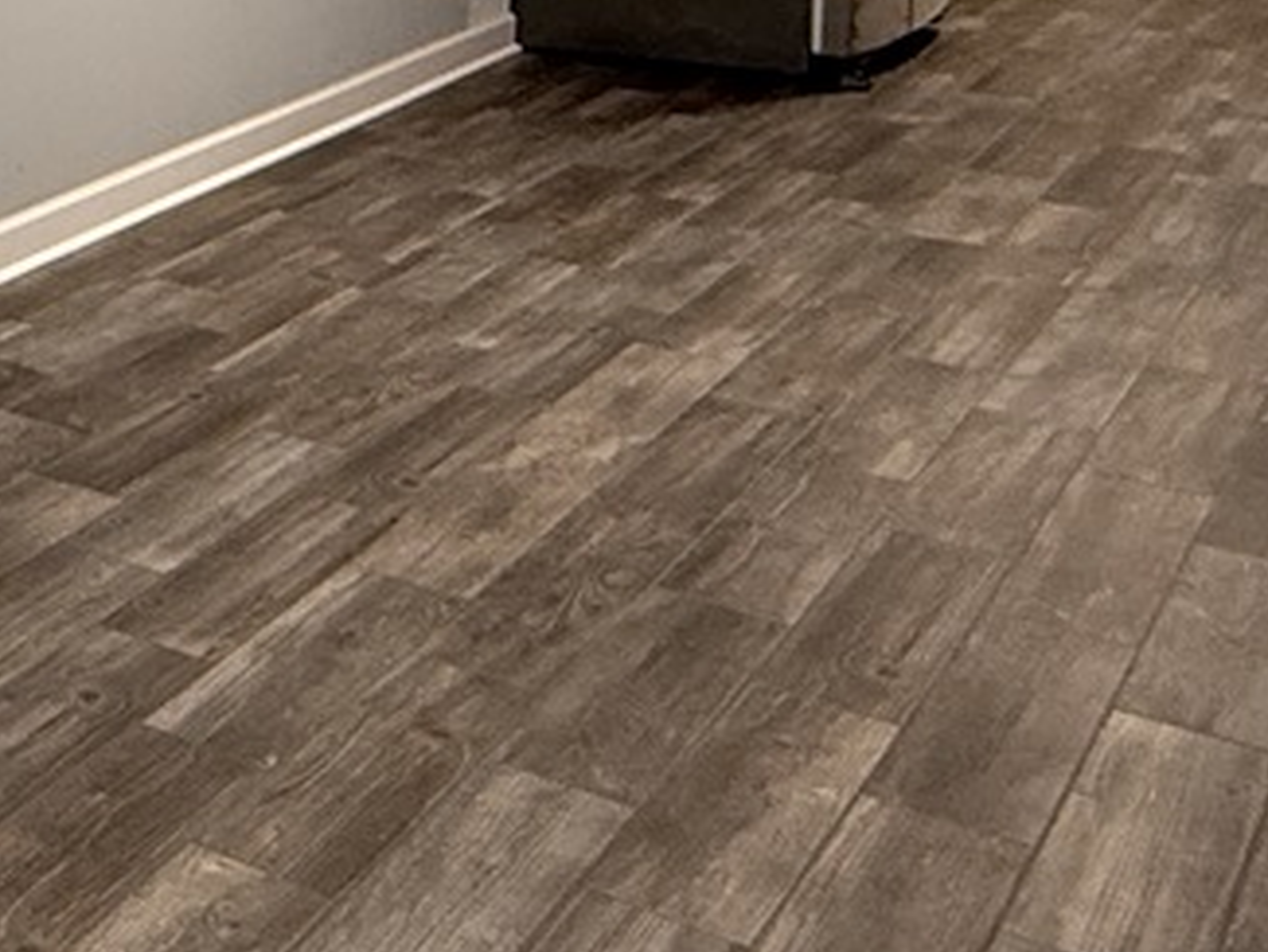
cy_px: -82
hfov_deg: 22.8
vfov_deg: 22.4
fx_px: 2272
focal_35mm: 62
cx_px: -815
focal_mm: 2.22
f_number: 2.2
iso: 250
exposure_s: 1/120
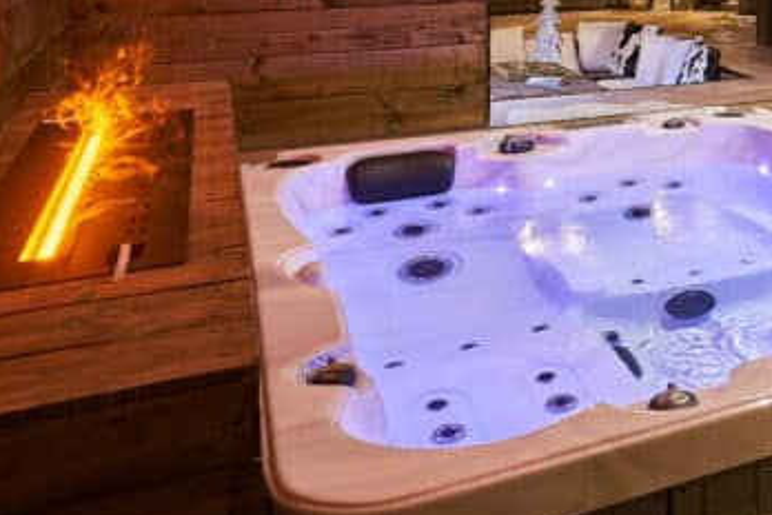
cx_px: 881
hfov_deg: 33.6
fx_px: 1072
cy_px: -117
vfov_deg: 24.3
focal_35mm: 50
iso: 1600
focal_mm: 17
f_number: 7.1
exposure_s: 1/4
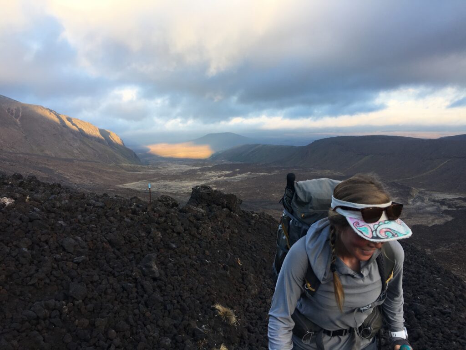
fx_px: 390
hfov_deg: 61.7
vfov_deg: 48.2
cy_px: 175
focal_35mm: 29
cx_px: 233
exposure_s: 1/285
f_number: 2.2
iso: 25
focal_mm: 4.15
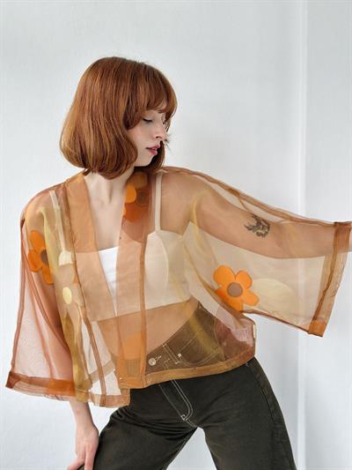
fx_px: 651
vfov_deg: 39.6
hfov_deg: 30.3
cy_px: 235
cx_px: 176
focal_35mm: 48
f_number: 1.78
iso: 80
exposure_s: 1/205
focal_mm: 6.86
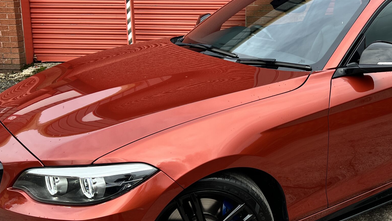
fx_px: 489
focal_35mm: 47
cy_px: 107
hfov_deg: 43.1
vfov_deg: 25.4
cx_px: 262
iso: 50
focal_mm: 5.7
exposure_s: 1/827
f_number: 1.5
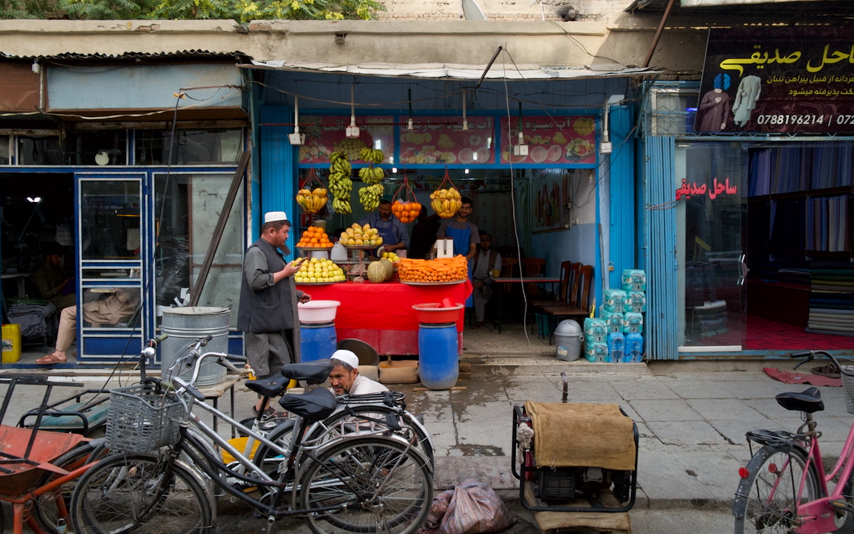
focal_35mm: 29
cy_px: 261
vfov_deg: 43.2
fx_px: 675
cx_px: 429
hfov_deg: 64.6
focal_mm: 28
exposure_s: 1/1000
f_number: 8
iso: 4000
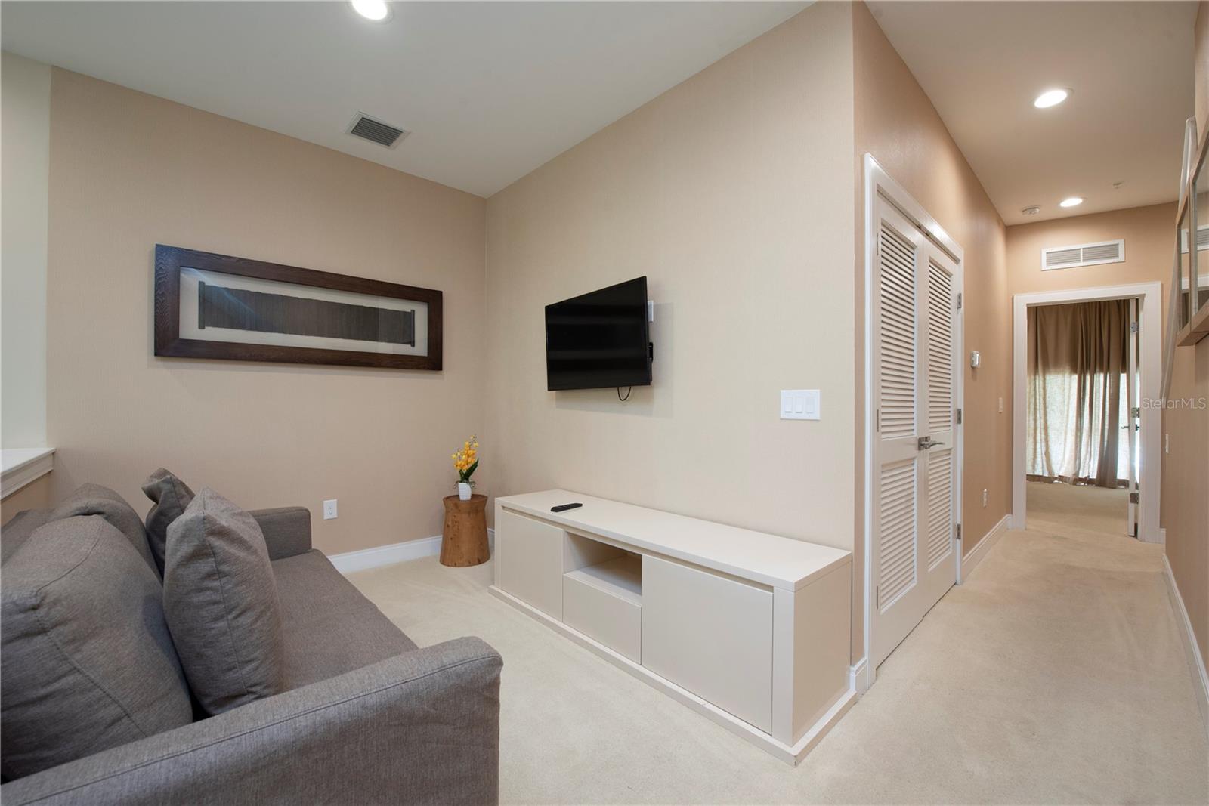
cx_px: 604
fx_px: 470
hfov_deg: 104.2
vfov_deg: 81.2
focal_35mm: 14
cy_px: 403
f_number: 10
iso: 500
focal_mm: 14
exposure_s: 1/10
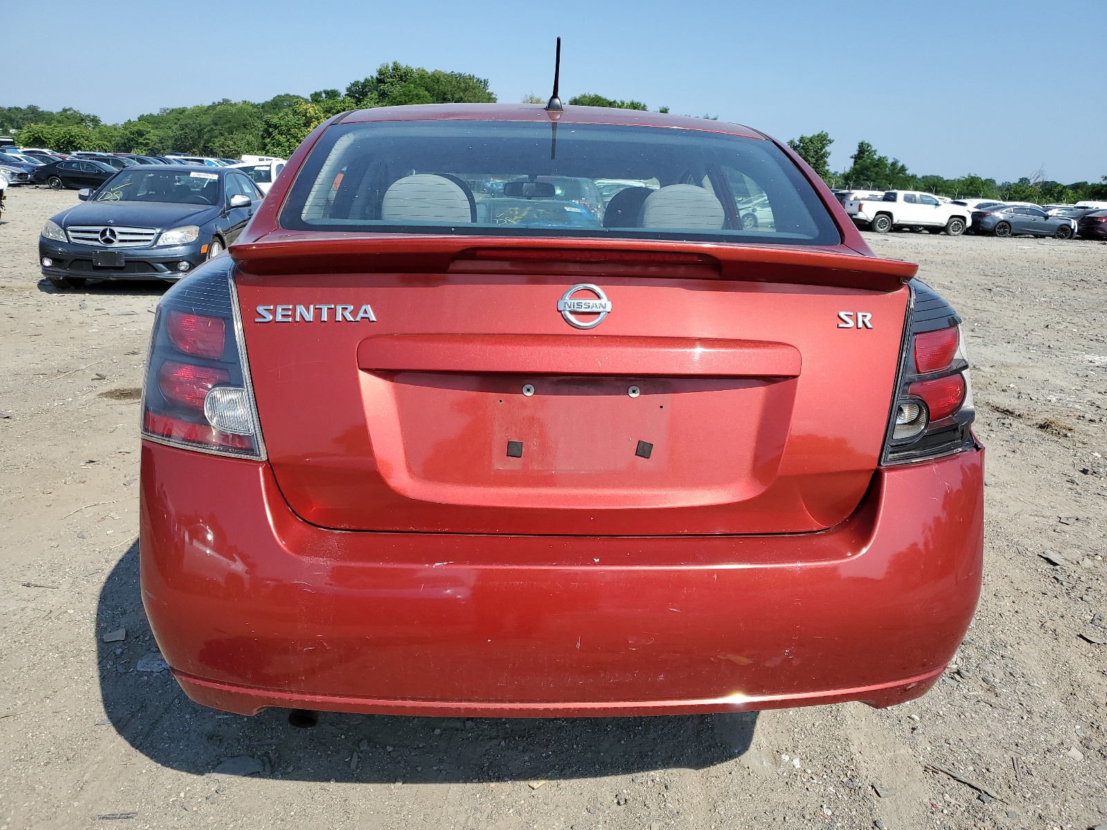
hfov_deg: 67.3
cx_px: 554
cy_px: 415
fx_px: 831
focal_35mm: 26
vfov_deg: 53.1
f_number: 1.5
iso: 50
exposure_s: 1/3333
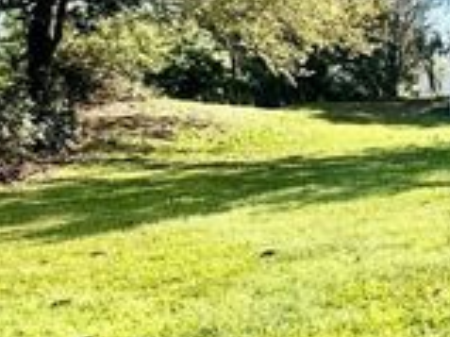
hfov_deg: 22.7
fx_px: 805
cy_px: 215
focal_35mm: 62
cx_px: 743
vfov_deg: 23.5
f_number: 2.2
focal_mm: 2.22
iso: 50
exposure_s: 1/1789
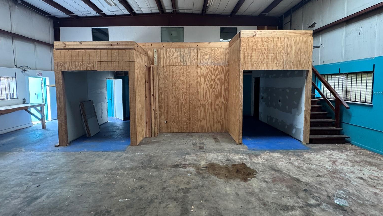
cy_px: 93
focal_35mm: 16
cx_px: 188
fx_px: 162
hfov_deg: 99.4
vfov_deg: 66.8
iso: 500
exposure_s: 1/60
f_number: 2.2
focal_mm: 2.22
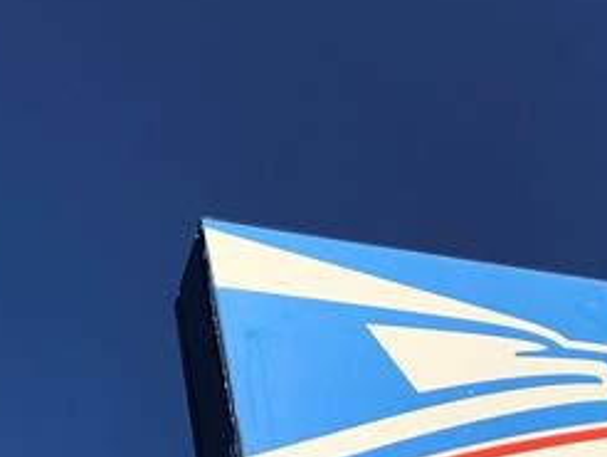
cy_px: 506
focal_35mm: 74
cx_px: 212
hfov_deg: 26.2
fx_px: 1299
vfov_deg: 19.1
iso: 25
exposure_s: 1/4808
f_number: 1.8
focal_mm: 3.99
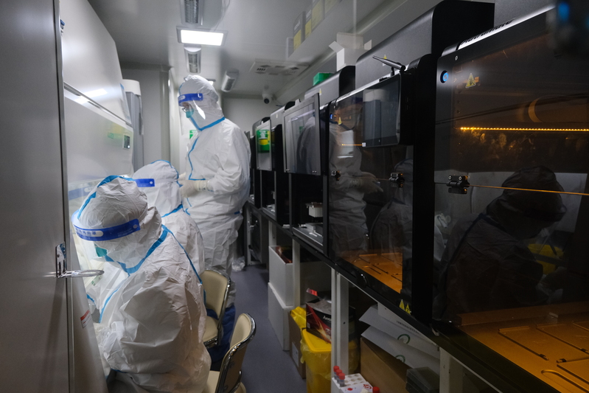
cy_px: 196
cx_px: 294
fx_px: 393
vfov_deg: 53.2
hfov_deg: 73.7
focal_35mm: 24
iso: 2000
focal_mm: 16
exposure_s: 1/200
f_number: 4
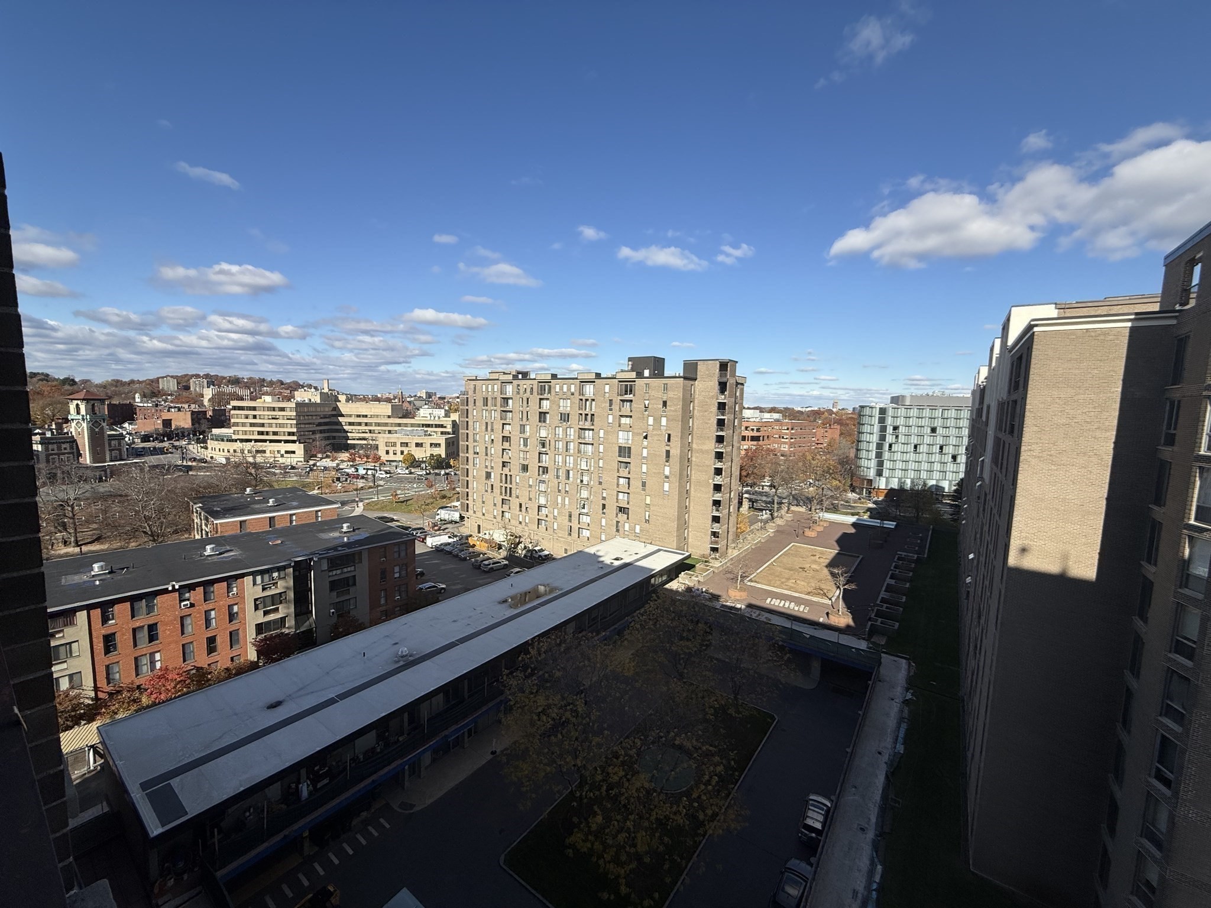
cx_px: 606
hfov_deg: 102.1
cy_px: 454
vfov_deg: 85.7
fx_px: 490
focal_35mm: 14
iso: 50
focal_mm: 2.22
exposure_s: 1/2976
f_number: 2.2
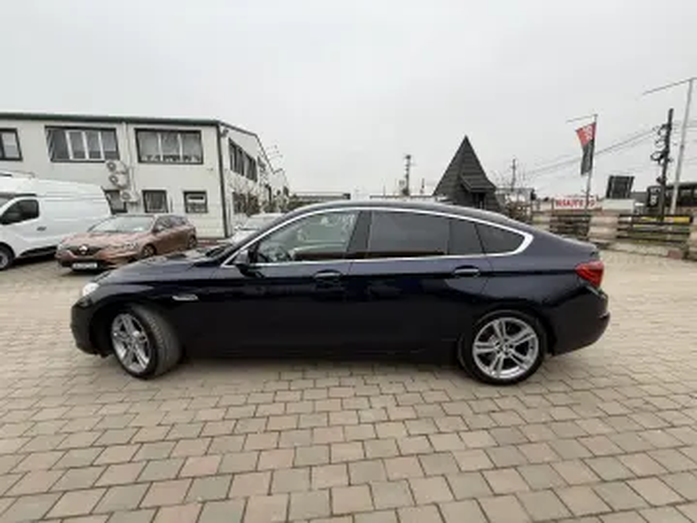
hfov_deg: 102.1
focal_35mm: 14
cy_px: 262
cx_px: 348
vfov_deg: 85.7
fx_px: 282
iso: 50
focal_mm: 2.22
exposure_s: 1/297
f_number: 2.2
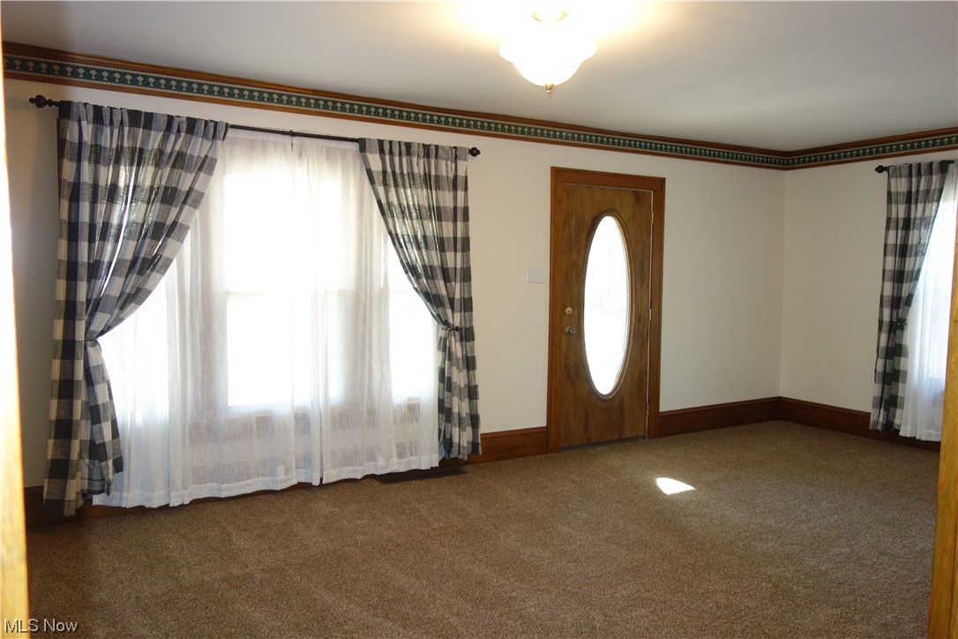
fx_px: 745
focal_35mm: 28
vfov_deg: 46.4
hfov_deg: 65.5
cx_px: 479
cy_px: 320
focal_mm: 10.4
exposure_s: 1/30
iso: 125
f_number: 1.8
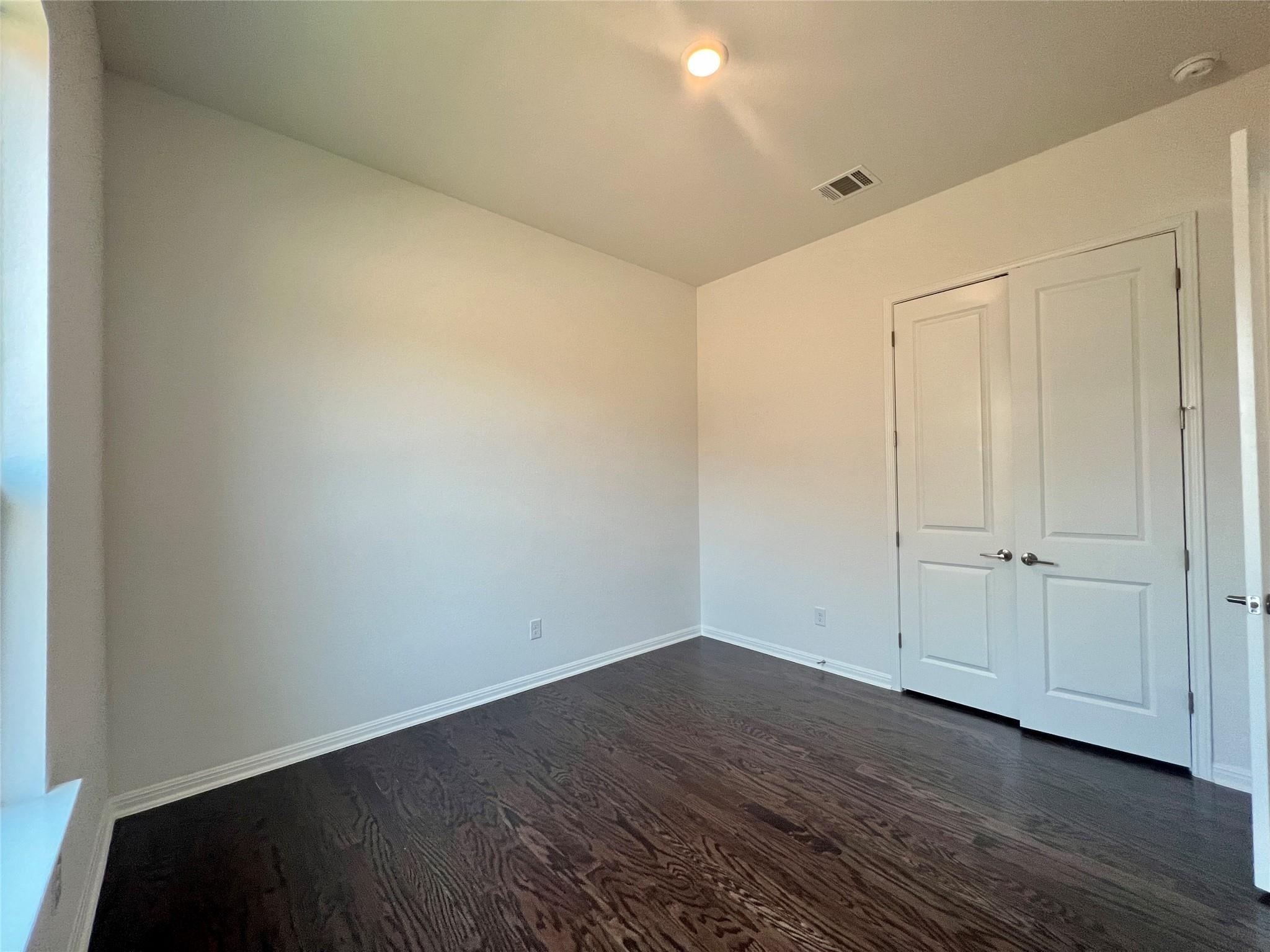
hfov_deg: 106.2
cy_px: 476
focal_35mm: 13
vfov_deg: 89.9
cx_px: 635
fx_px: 477
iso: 160
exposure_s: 1/120
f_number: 1.8
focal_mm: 1.57
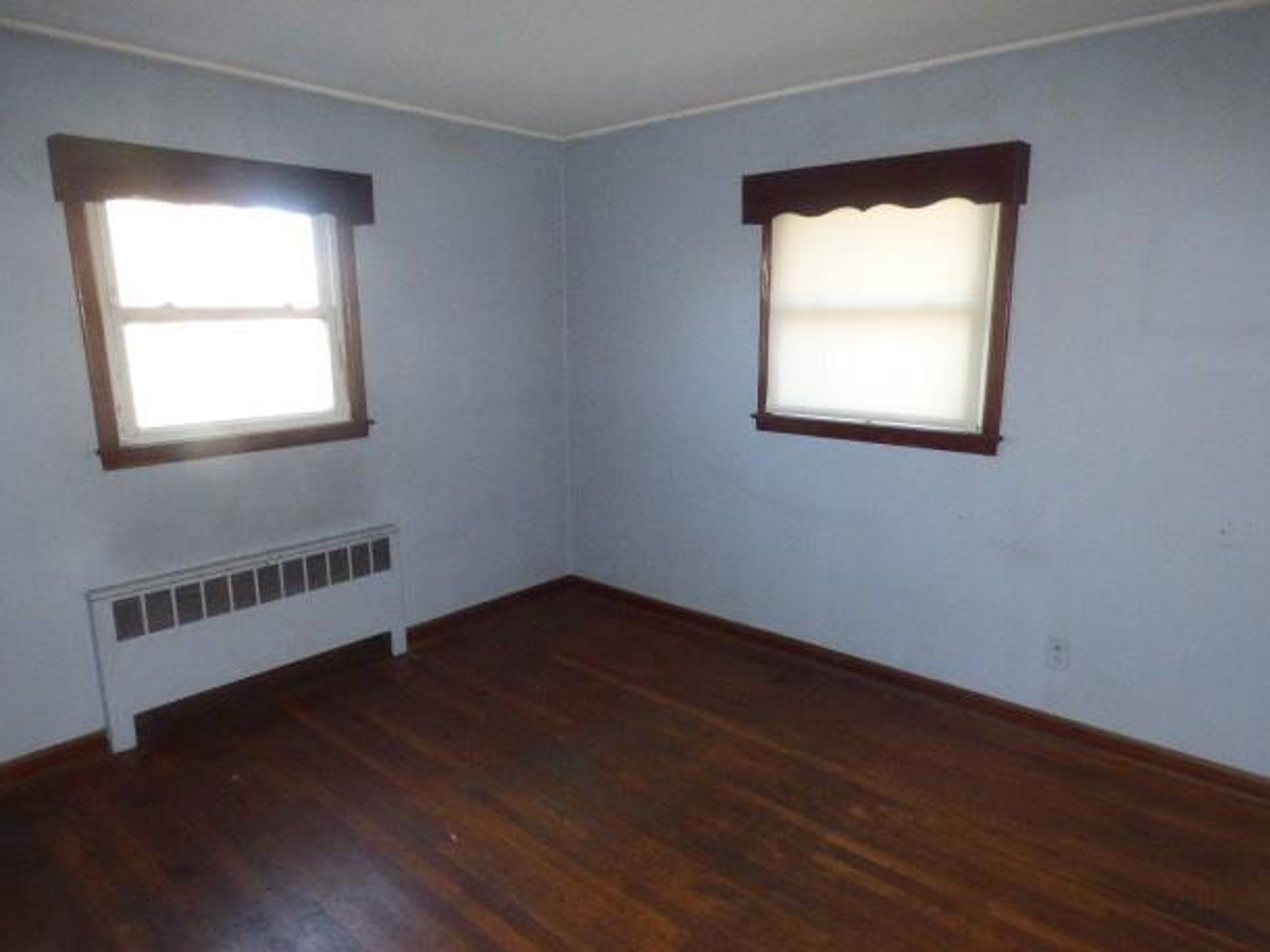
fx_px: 770
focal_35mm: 21
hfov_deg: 79.0
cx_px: 616
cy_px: 485
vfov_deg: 63.4
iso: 500
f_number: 2.8
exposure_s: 1/60
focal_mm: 3.58
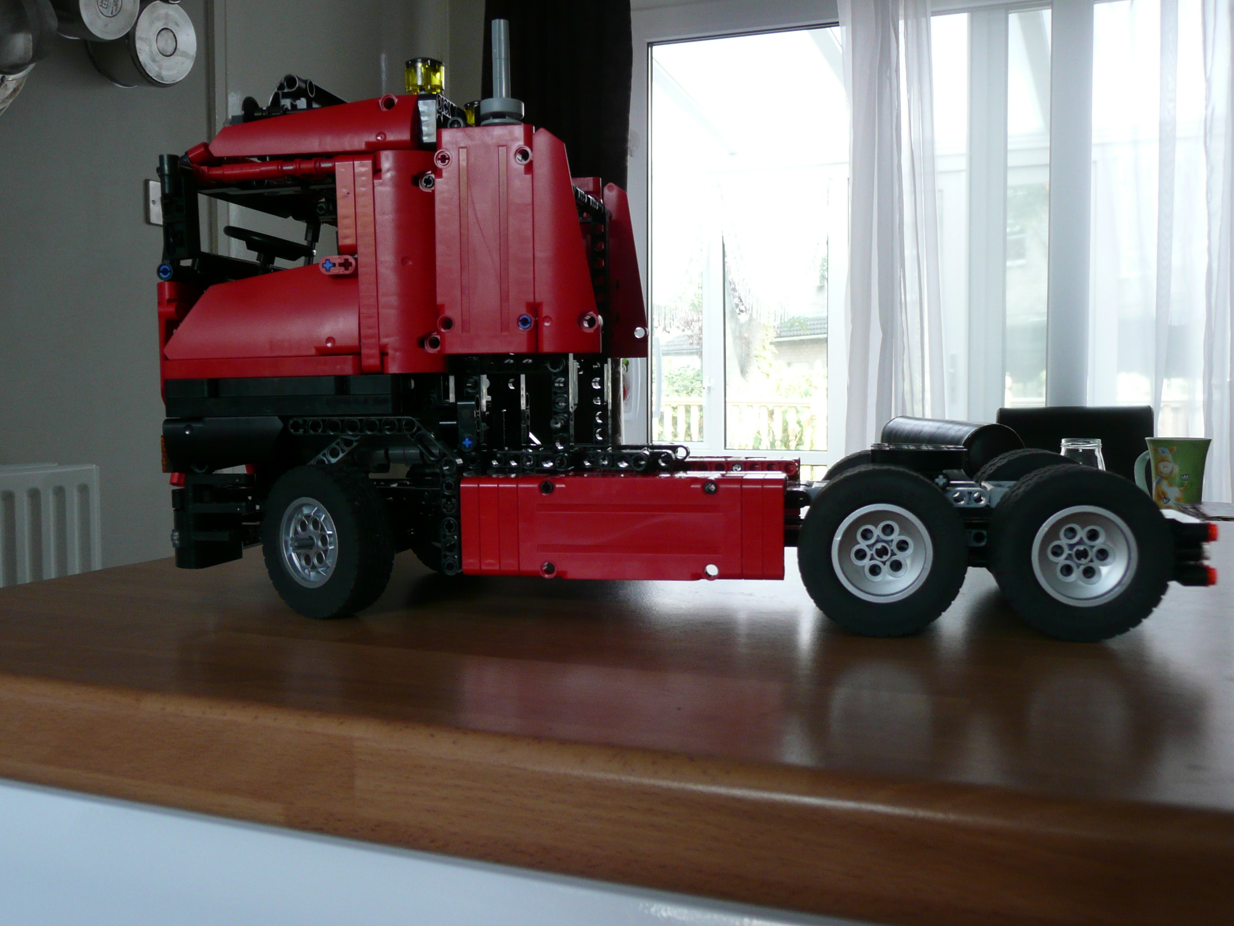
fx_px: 1355
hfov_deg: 49.0
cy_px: 463
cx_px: 617
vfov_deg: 37.7
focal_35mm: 38
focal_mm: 6.2
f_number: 3.8
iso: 160
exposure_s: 1/30
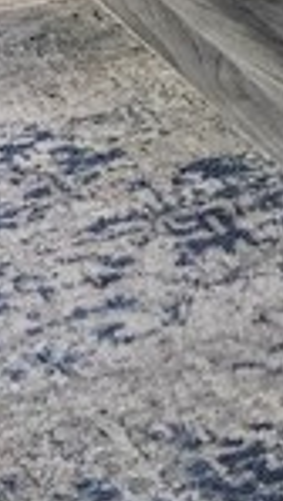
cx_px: 88
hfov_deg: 7.1
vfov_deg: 10.8
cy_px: -662
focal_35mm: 172
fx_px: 2291
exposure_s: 1/120
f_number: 1.8
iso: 250
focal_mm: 5.4
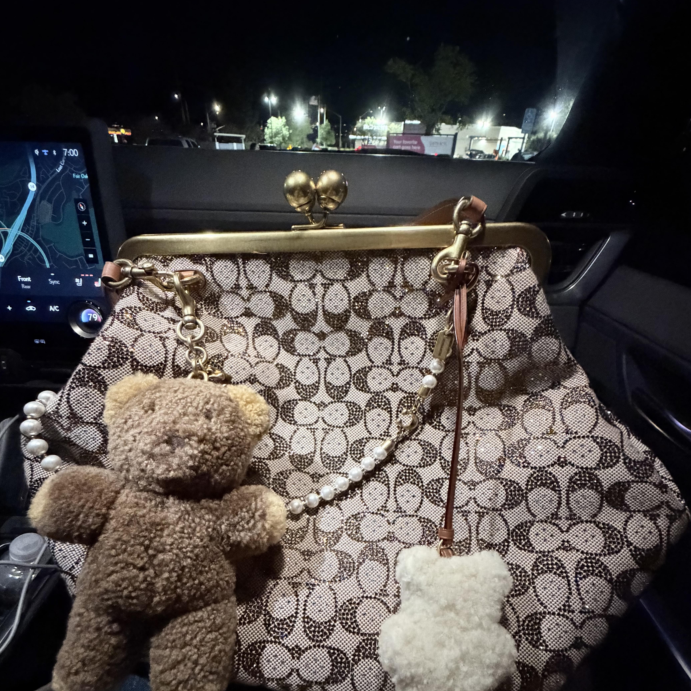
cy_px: 414
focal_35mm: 17
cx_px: 346
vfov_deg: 83.0
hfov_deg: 84.0
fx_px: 384
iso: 1600
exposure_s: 1/38
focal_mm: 2.22
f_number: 2.2
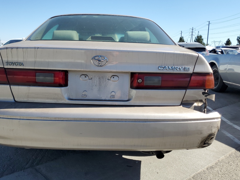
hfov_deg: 58.0
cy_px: 98
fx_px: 215
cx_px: 100
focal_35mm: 31
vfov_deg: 45.4
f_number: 1.5
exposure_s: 1/2500
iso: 50
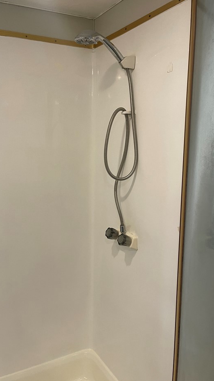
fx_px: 303
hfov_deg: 38.7
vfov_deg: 64.3
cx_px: 81
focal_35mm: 30
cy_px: 190
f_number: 1.6
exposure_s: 1/60
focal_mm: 5.1
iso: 125
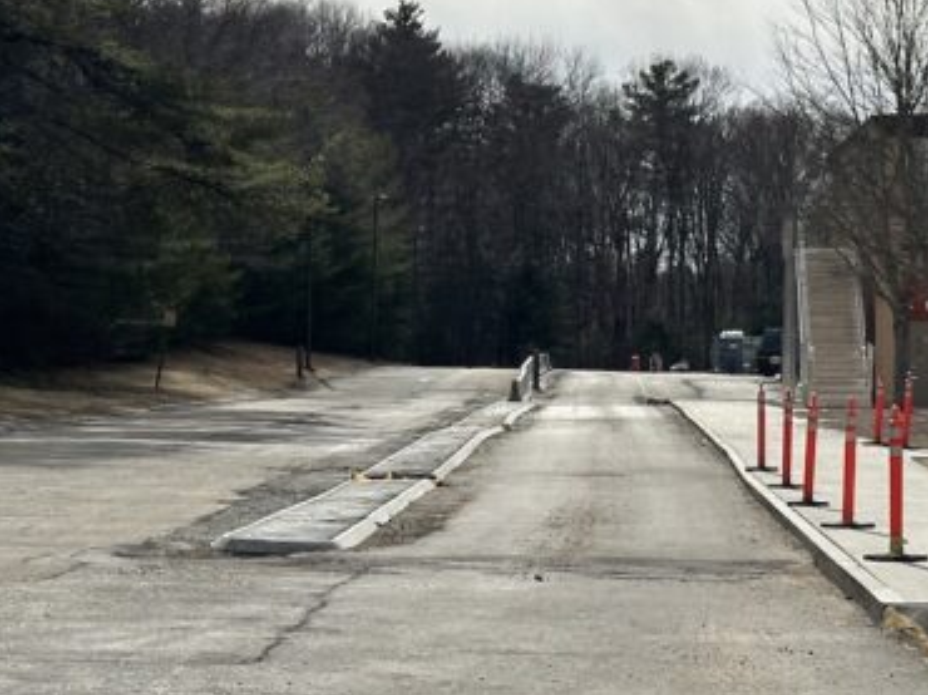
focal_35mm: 133
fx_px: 3563
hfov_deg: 14.8
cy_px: 306
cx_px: 592
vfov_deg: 11.1
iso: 64
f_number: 1.78
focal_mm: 6.86
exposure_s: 1/8197
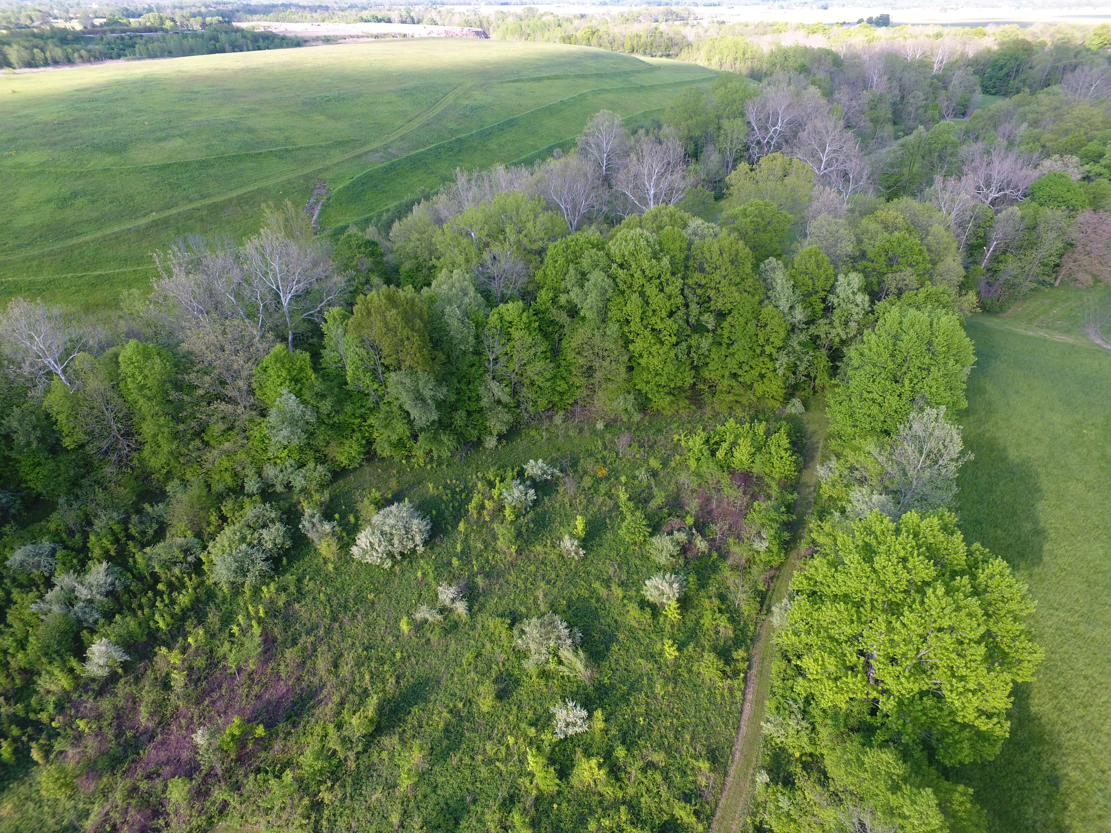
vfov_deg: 66.0
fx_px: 642
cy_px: 416
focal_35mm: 20
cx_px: 556
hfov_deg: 81.7
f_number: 2.8
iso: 100
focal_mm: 3.61
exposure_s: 1/140
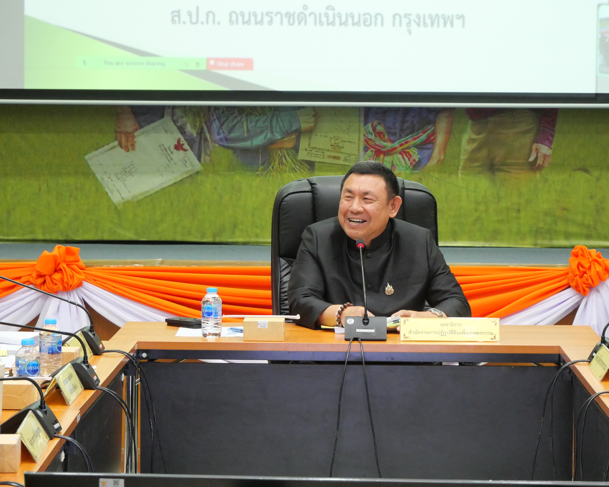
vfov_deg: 11.0
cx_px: 344
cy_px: 244
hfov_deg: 13.8
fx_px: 2523
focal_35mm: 140
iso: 3200
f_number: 5.6
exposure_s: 1/60
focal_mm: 60
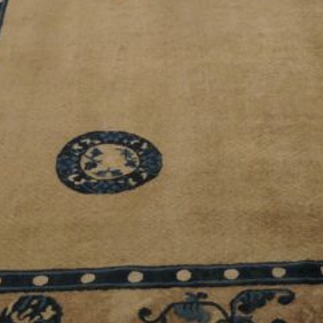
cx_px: 167
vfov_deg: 21.1
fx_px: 866
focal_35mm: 82
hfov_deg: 21.1
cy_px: 142
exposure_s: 1/160
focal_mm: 26
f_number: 4
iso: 1600
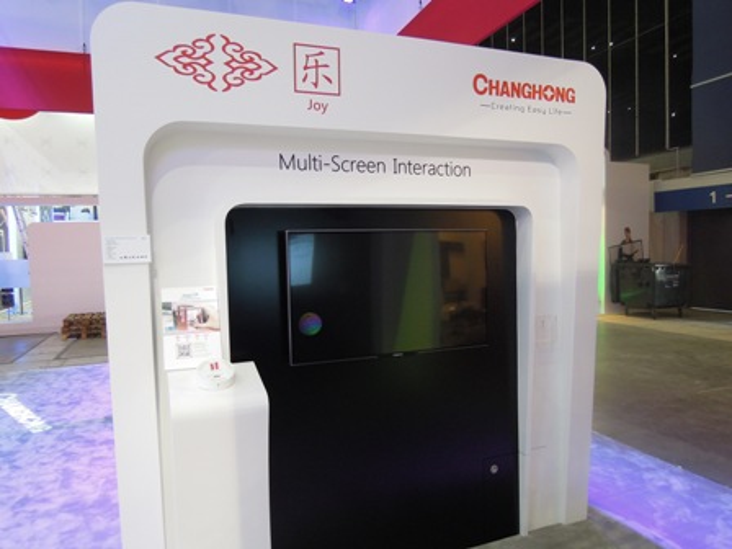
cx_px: 366
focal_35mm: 24
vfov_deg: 56.8
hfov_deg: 71.6
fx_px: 508
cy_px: 274
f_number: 2.2
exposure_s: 1/60
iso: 320
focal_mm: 4.3
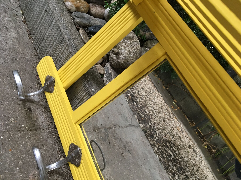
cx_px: 120
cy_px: 90
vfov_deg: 48.2
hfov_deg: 61.7
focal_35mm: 29
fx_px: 202
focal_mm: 4.15
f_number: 2.2
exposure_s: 1/33
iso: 125
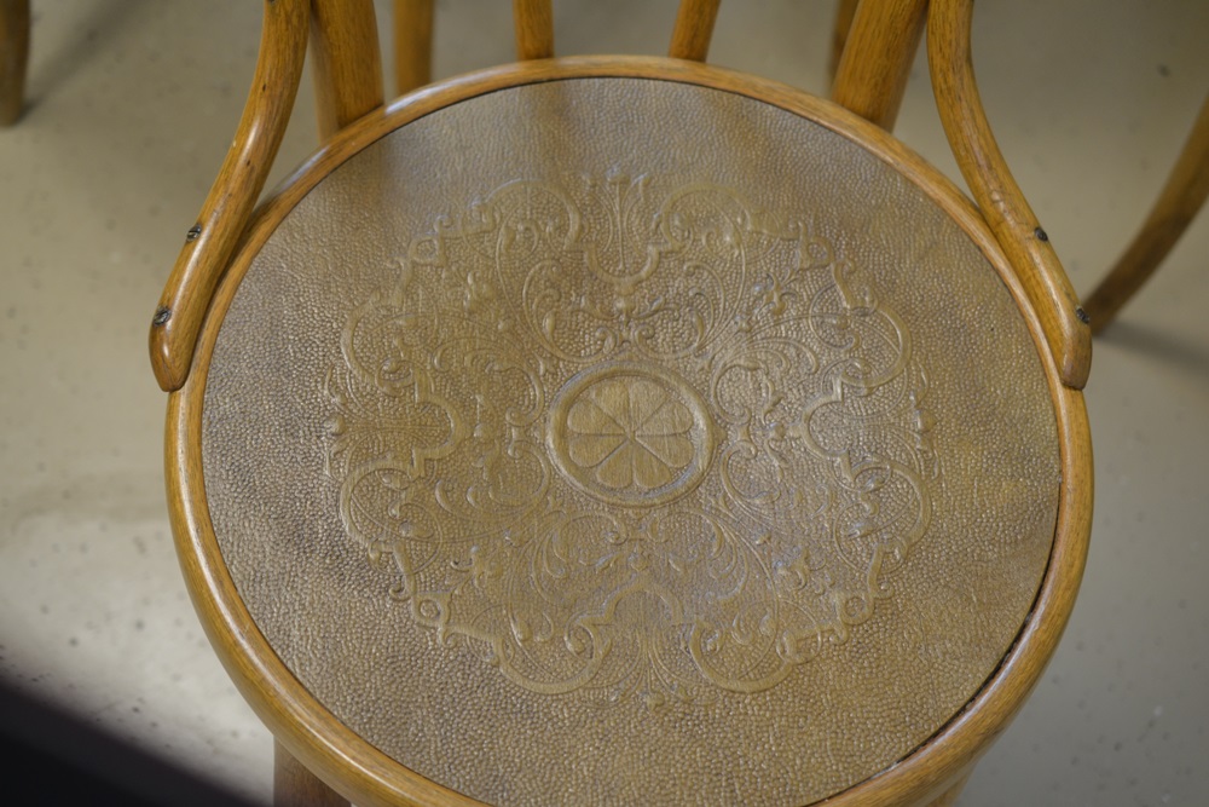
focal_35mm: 60
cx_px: 604
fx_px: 2015
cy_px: 404
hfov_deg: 33.4
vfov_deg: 22.6
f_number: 3.2
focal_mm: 40
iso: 400
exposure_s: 1/80
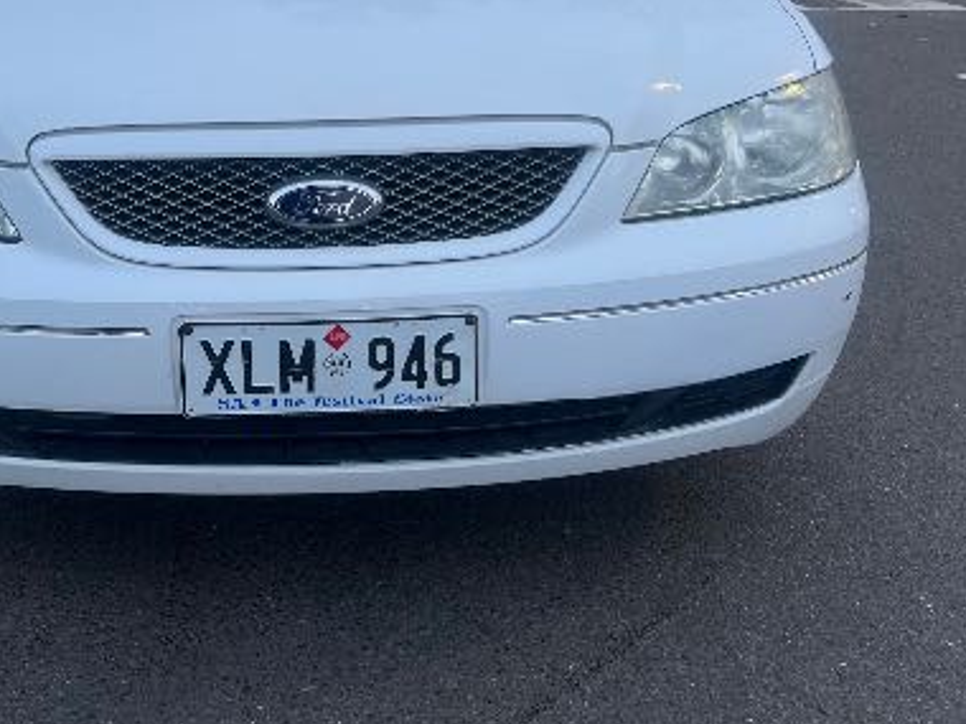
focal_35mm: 41
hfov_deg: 45.0
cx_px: 308
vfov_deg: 34.5
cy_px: 198
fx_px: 1144
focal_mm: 5.7
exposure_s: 1/121
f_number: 1.5
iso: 125
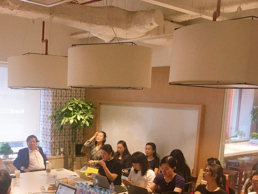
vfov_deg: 31.0
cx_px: 58
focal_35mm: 46
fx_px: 343
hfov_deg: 39.9
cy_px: 145
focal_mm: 4.15
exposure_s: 1/33
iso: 50
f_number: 2.2
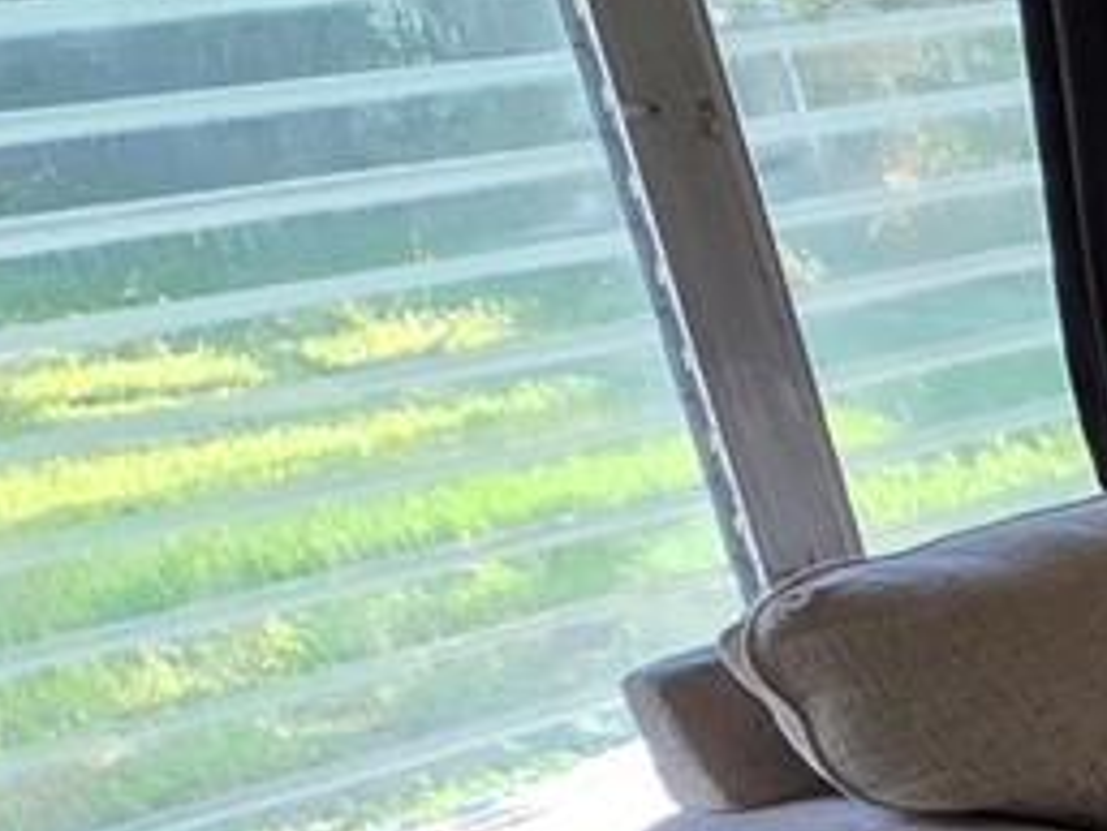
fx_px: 2592
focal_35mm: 81
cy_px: 904
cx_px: 2640
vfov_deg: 17.6
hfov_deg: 14.9
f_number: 1.9
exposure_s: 1/120
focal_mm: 2.2
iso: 160
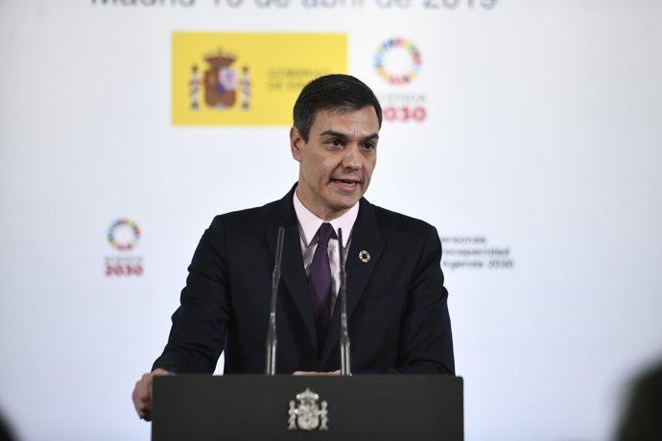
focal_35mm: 200
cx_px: 331
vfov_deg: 6.9
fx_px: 3677
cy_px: 220
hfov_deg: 10.3
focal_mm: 200
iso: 2500
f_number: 2.8
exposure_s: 1/400
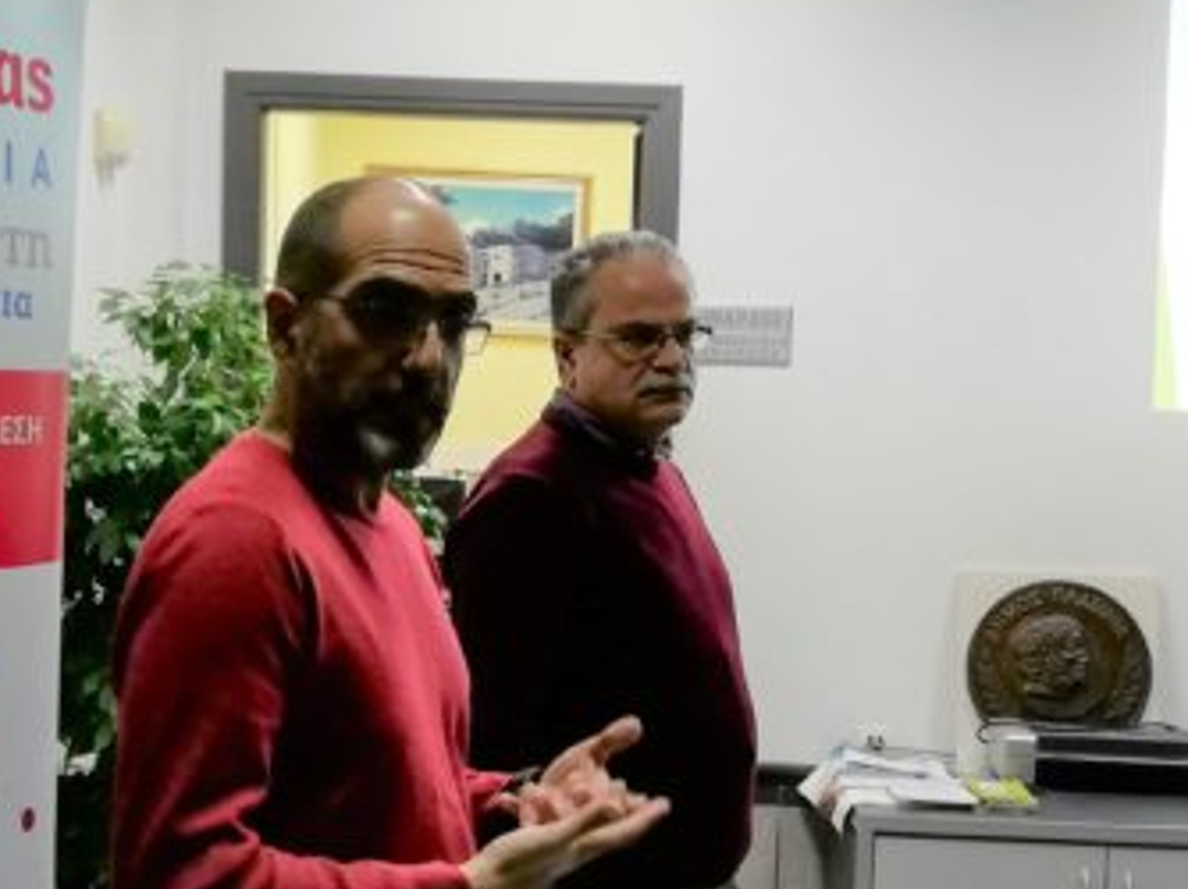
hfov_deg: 29.0
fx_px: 2298
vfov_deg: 21.9
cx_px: 566
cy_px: 528
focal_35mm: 67
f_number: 2.2
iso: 160
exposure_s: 1/60
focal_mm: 3.81
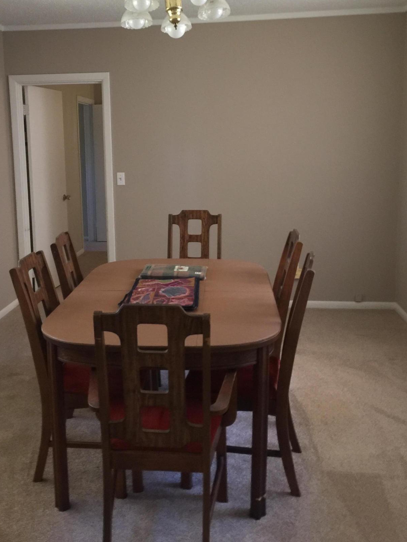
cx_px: 158
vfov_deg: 51.0
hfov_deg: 39.4
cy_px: 217
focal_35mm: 36
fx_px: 564
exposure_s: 1/15
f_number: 2.2
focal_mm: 4.15
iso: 100
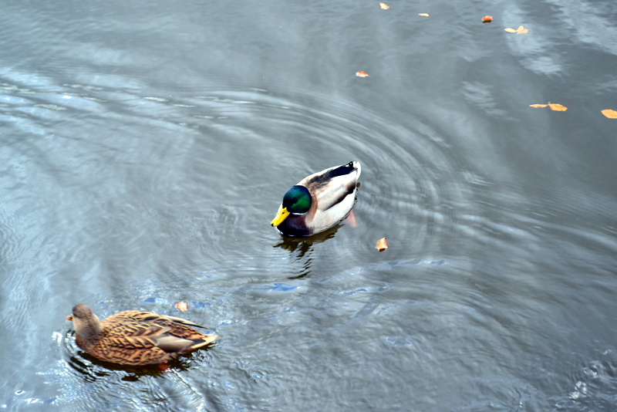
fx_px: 1286
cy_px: 206
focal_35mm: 75
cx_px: 308
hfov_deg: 27.0
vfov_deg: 18.2
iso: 800
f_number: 8
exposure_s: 1/60
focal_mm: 50
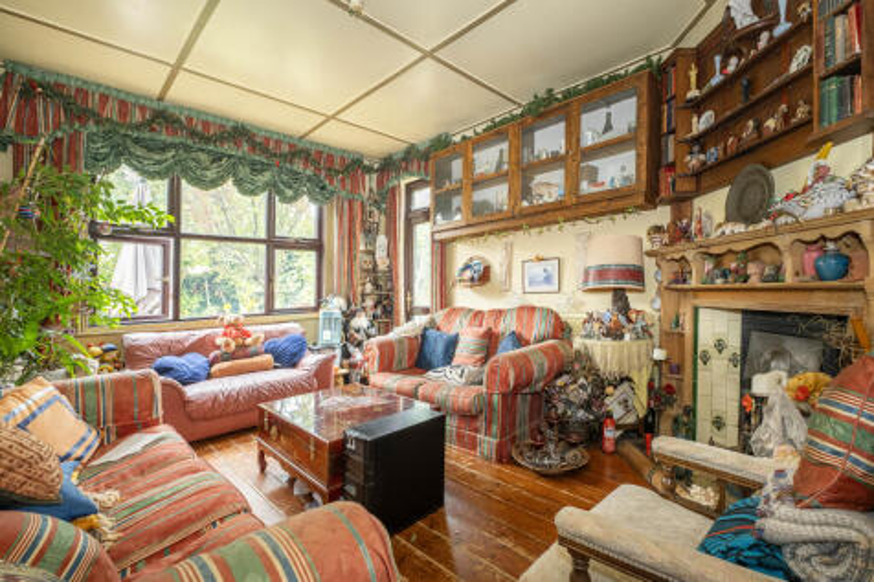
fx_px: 364
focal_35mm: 15
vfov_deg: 77.3
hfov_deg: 100.4
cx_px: 437
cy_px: 291
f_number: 6.4
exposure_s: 1/2
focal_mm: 10
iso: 320
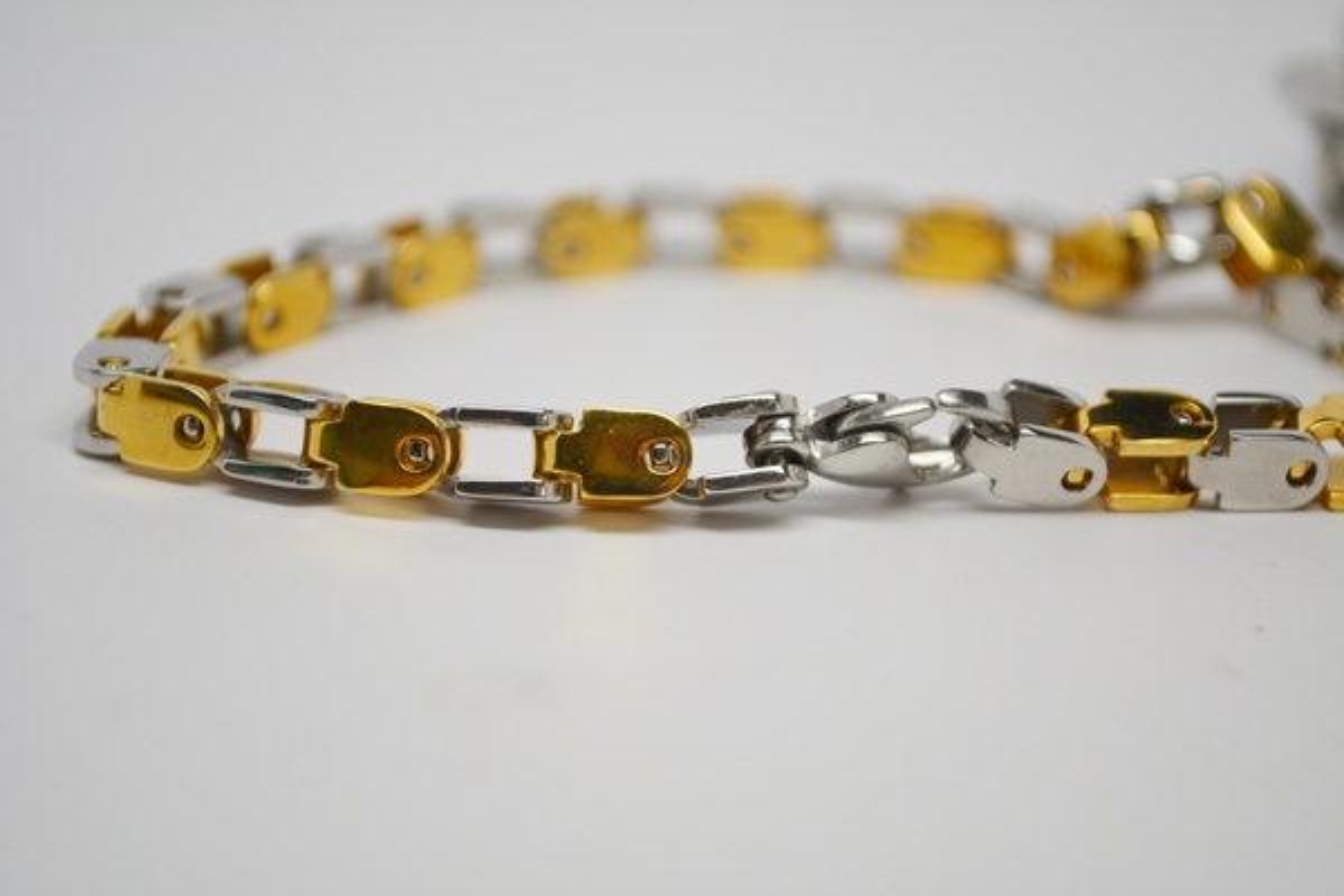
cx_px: 672
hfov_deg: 24.6
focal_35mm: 82
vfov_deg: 16.6
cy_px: 448
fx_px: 3080
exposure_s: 1/100
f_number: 5.6
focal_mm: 55
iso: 400
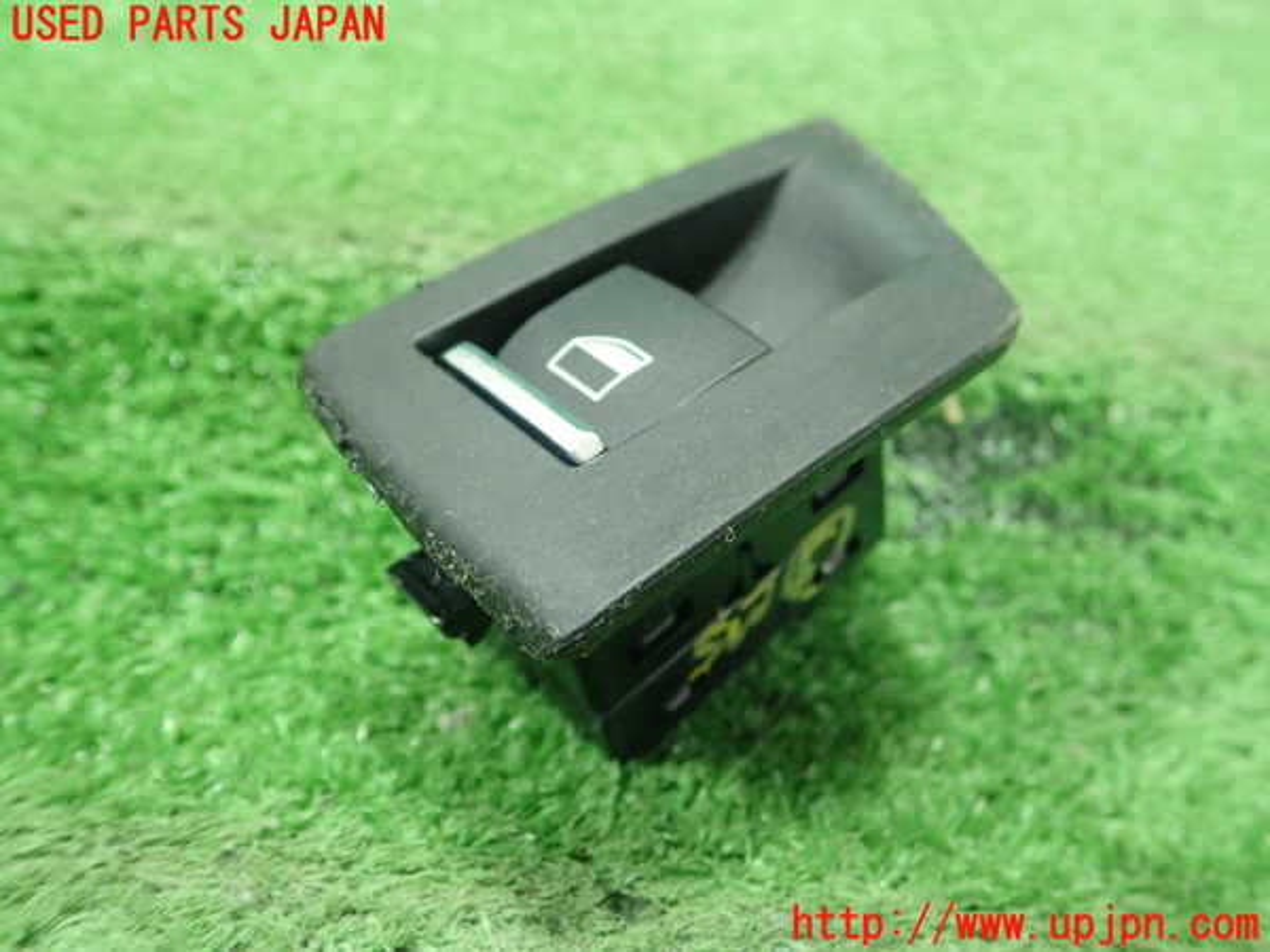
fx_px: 1101
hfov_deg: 60.0
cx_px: 635
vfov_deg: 46.8
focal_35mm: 30
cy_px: 476
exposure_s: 1/125
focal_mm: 5.5
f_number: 2.3
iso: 640
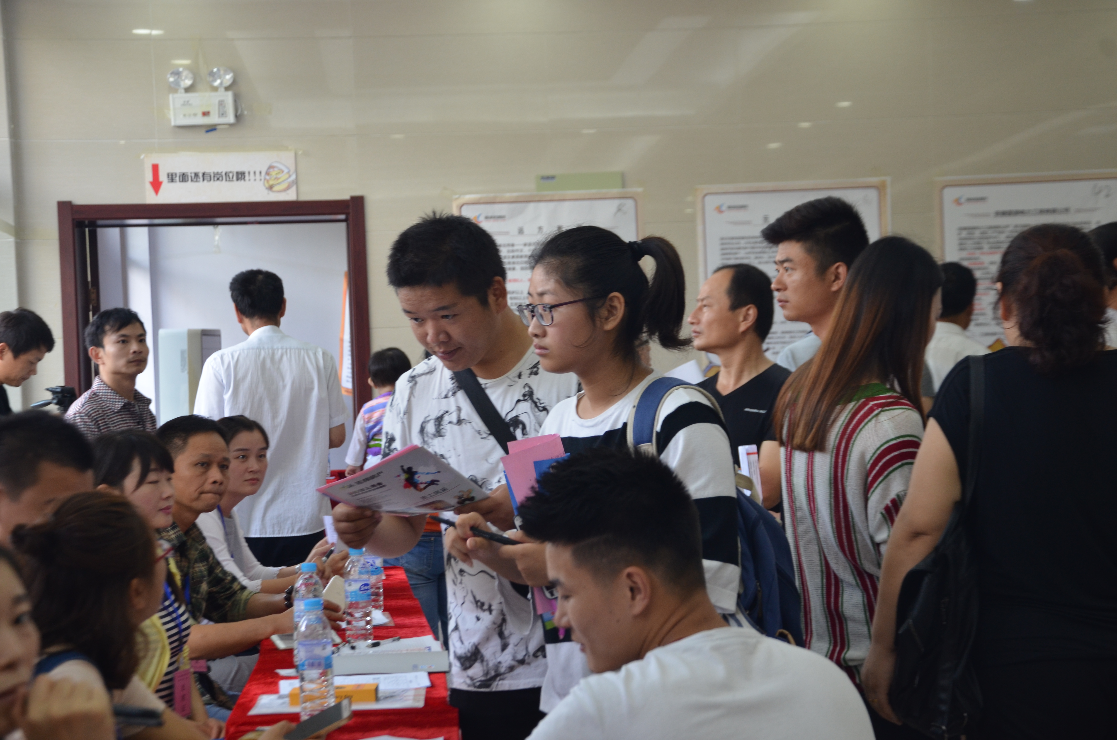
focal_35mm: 75
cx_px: 558
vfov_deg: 18.1
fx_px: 2322
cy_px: 370
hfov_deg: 27.0
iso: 450
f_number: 5
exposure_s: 1/60
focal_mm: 50
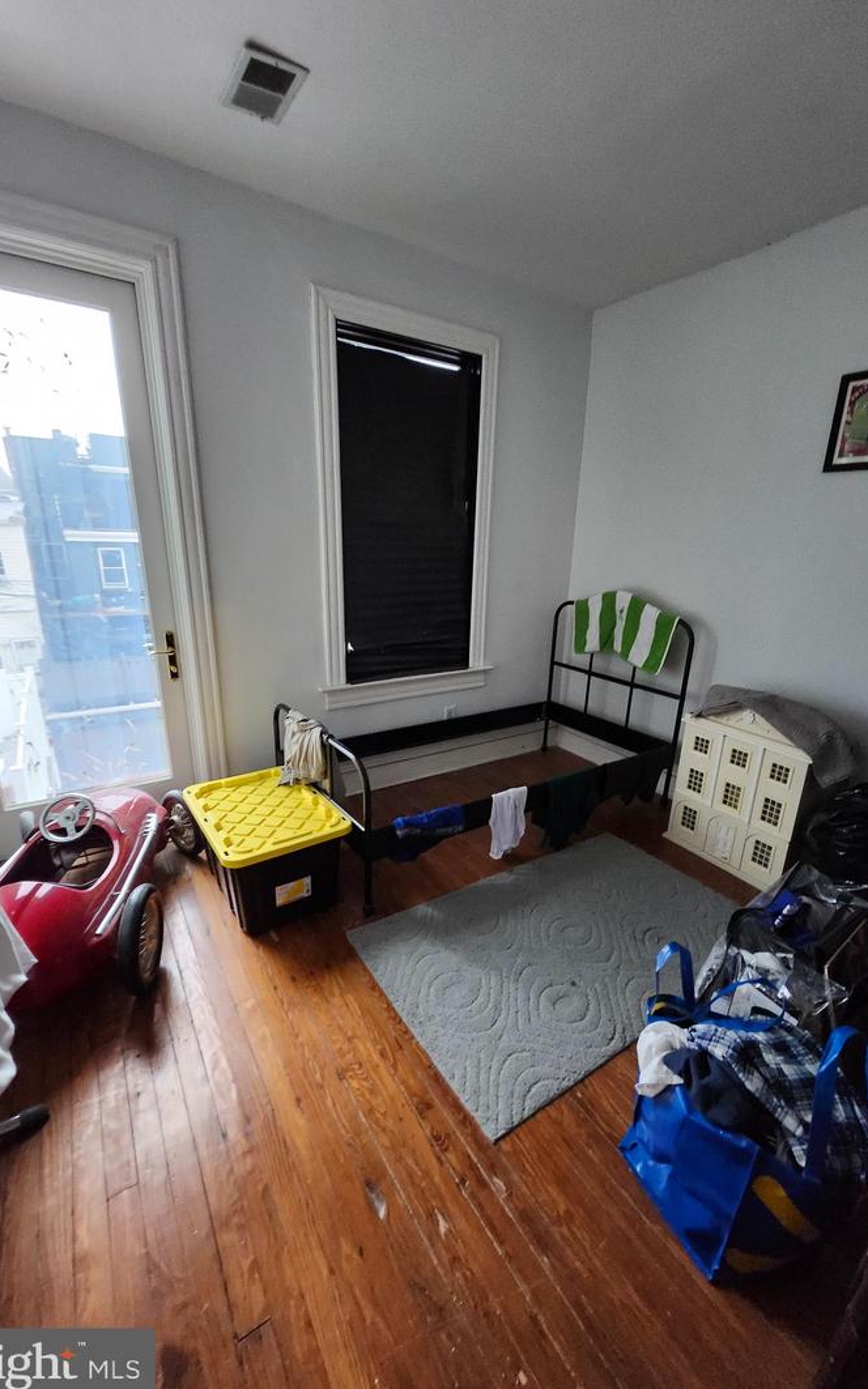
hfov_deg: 78.6
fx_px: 530
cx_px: 455
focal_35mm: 14
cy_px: 698
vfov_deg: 105.3
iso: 640
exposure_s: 1/30
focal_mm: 1.74
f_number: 2.2
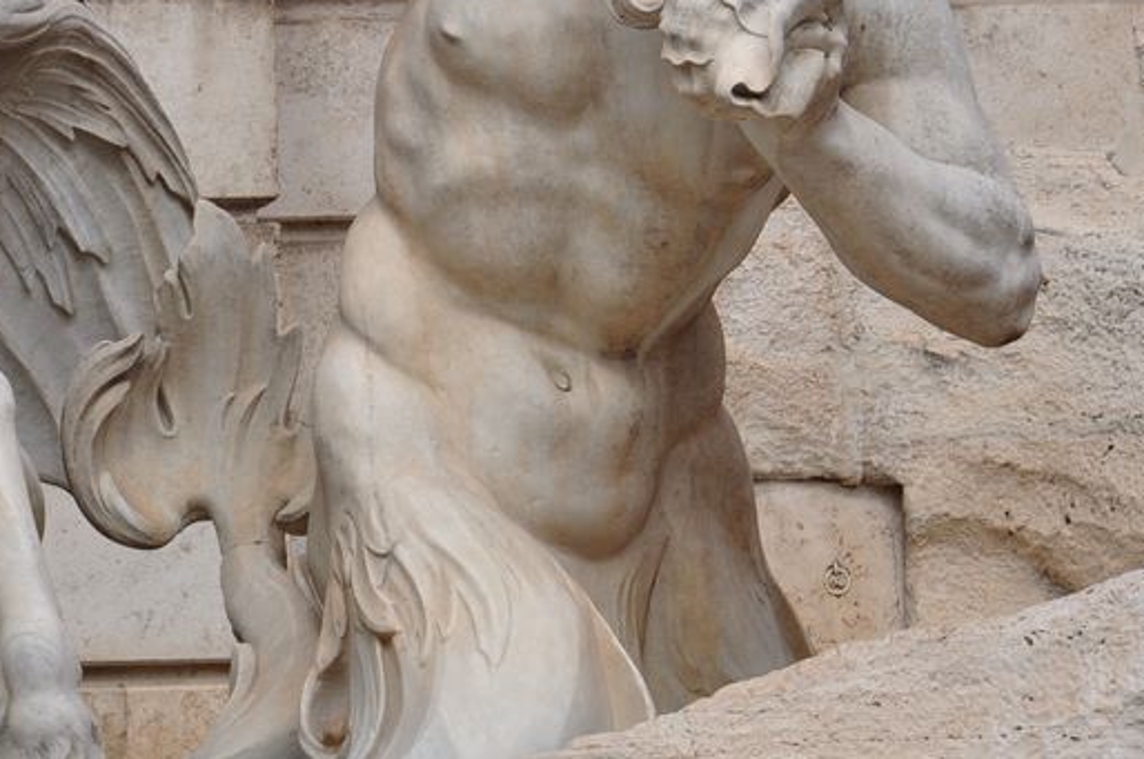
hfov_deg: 6.6
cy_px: 129
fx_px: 9962
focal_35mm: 314
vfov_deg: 4.4
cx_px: 198
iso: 200
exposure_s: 1/320
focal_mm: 105
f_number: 10
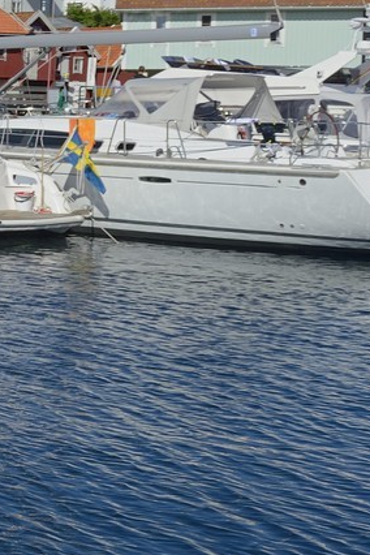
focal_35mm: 90
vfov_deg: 22.5
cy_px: 182
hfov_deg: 11.3
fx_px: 1387
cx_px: -633
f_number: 11
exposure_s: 1/320
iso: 200
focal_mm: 24
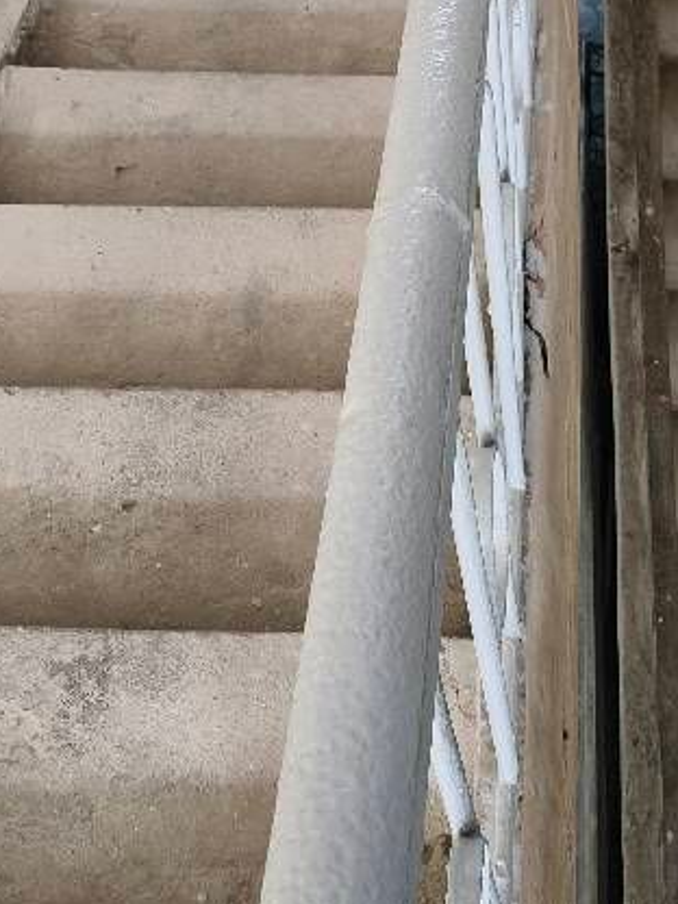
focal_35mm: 64
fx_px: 1671
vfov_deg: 29.6
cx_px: 439
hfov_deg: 22.9
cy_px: 187
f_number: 1.8
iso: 800
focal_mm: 4.84
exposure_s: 1/33.4
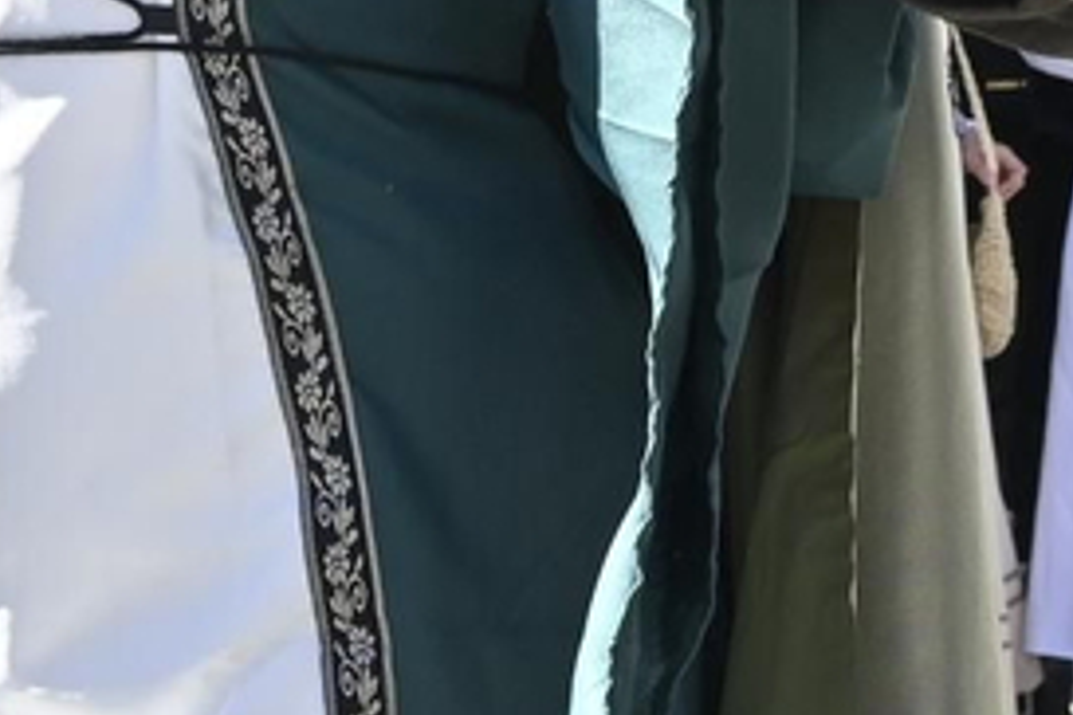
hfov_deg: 8.5
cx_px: 916
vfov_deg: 5.6
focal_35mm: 241
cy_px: -644
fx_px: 7196
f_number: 6.3
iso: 200
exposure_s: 1/400
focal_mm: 27.5
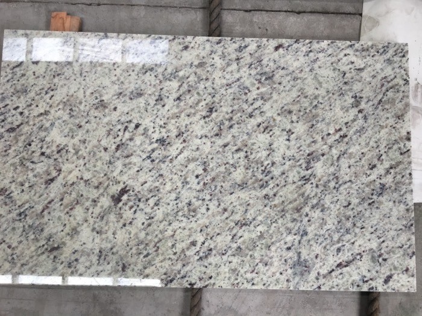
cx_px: 211
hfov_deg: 61.7
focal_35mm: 29
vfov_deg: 48.2
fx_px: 354
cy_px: 158
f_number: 2.2
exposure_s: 1/100
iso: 32
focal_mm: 4.15
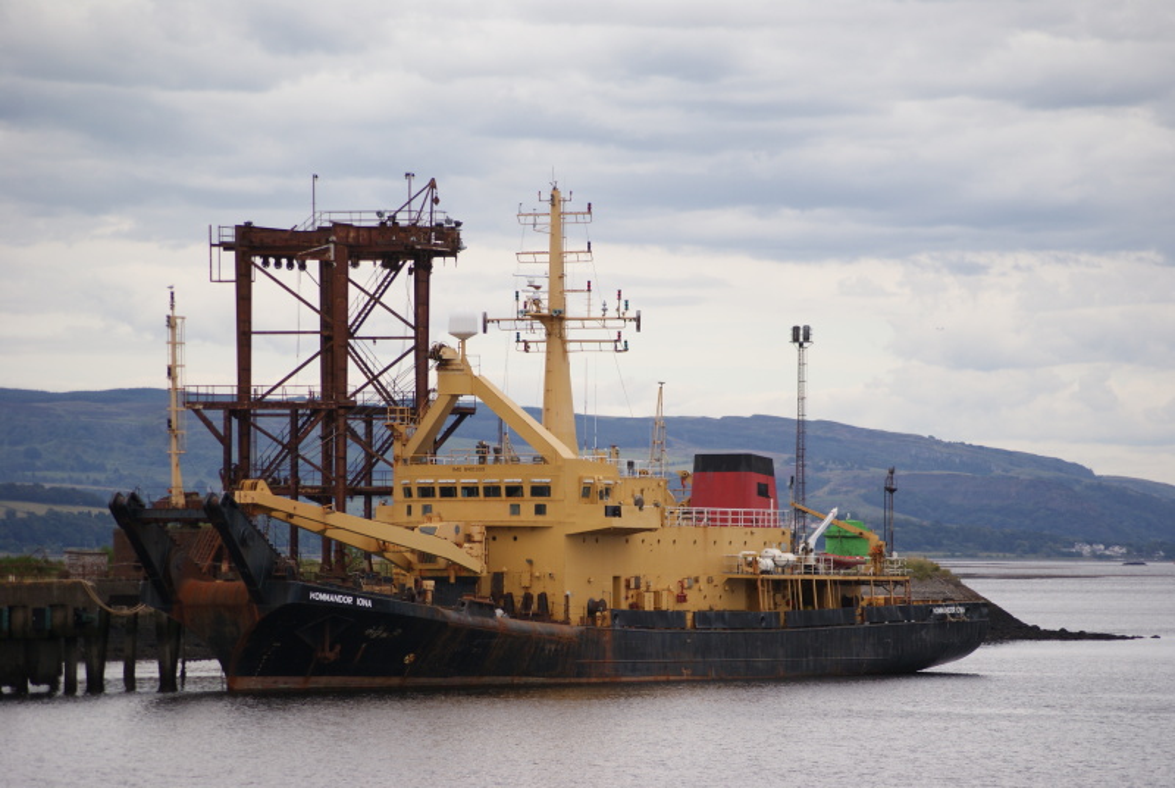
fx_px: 6619
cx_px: 588
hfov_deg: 10.1
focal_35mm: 202
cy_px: 394
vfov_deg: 6.8
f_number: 4.5
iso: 200
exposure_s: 1/500
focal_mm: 135
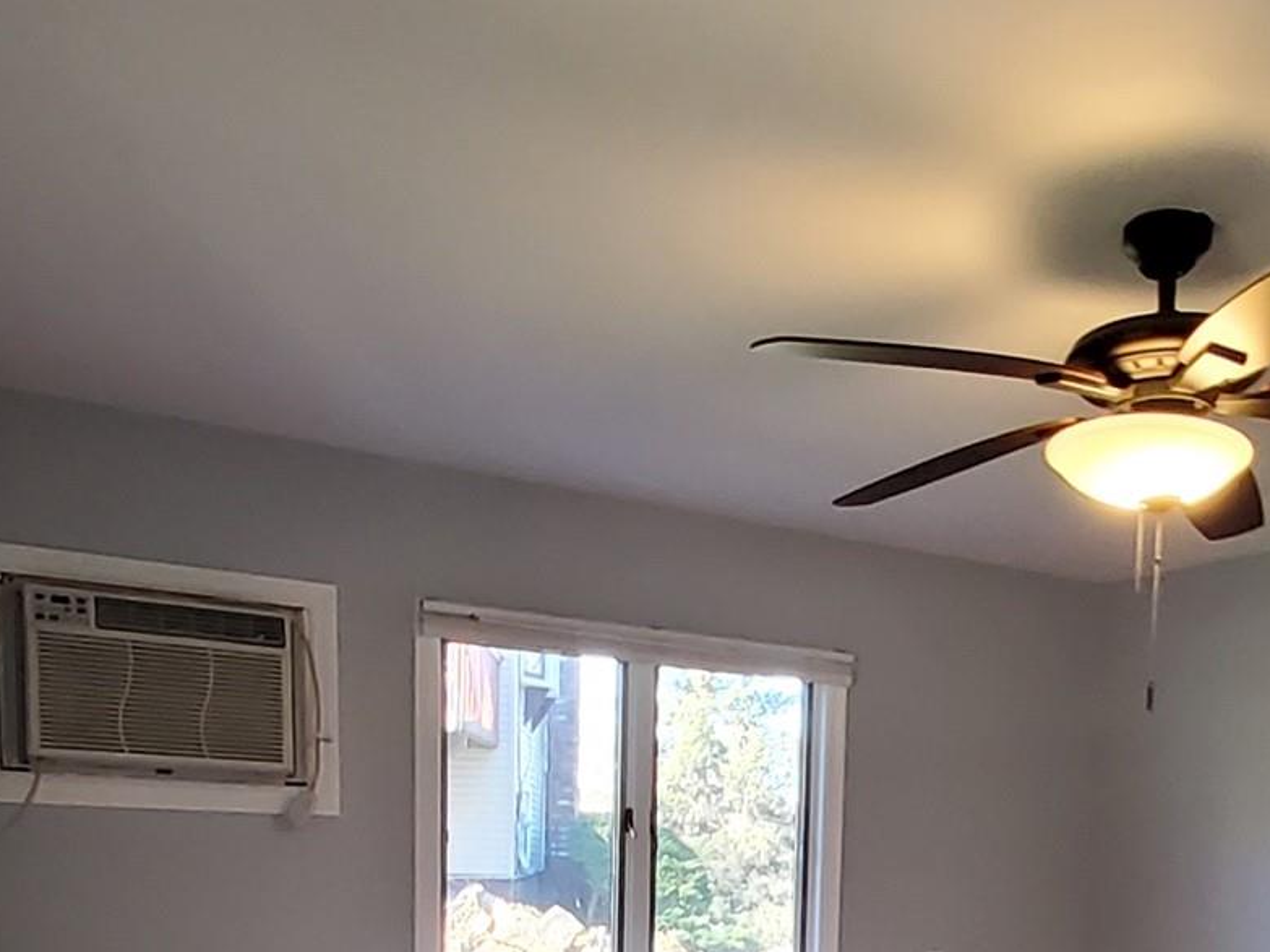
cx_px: 871
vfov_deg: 36.8
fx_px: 1247
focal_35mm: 34
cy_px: 983
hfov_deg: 52.7
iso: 250
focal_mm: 1.13
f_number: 2.2
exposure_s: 1/60
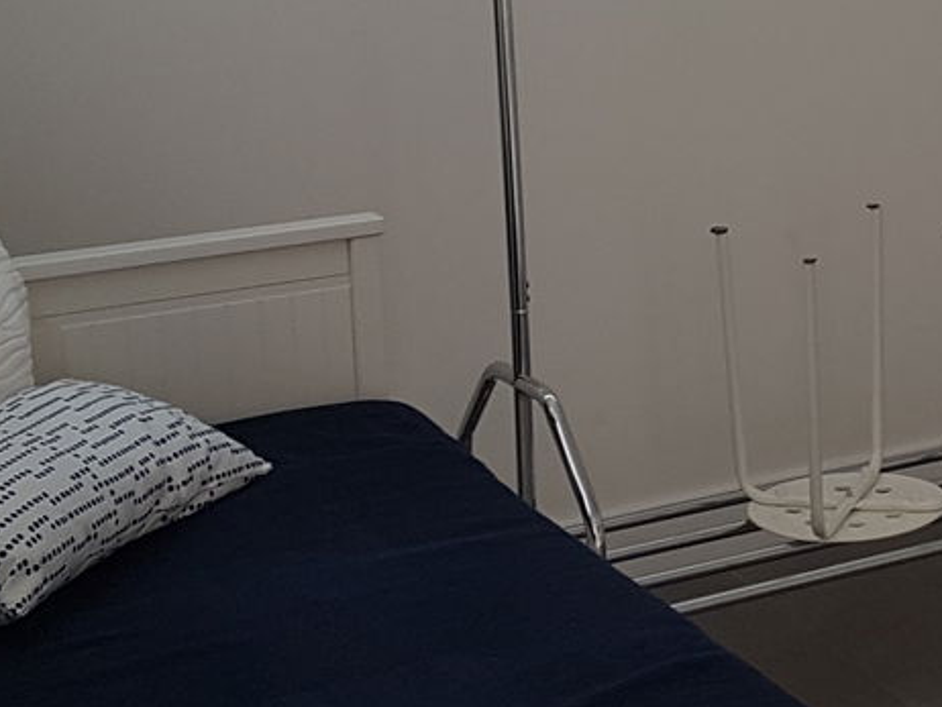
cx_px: 1085
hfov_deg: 20.5
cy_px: 43
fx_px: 2450
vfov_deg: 16.2
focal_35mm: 90
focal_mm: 4.2
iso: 50
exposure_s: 1/50
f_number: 1.7
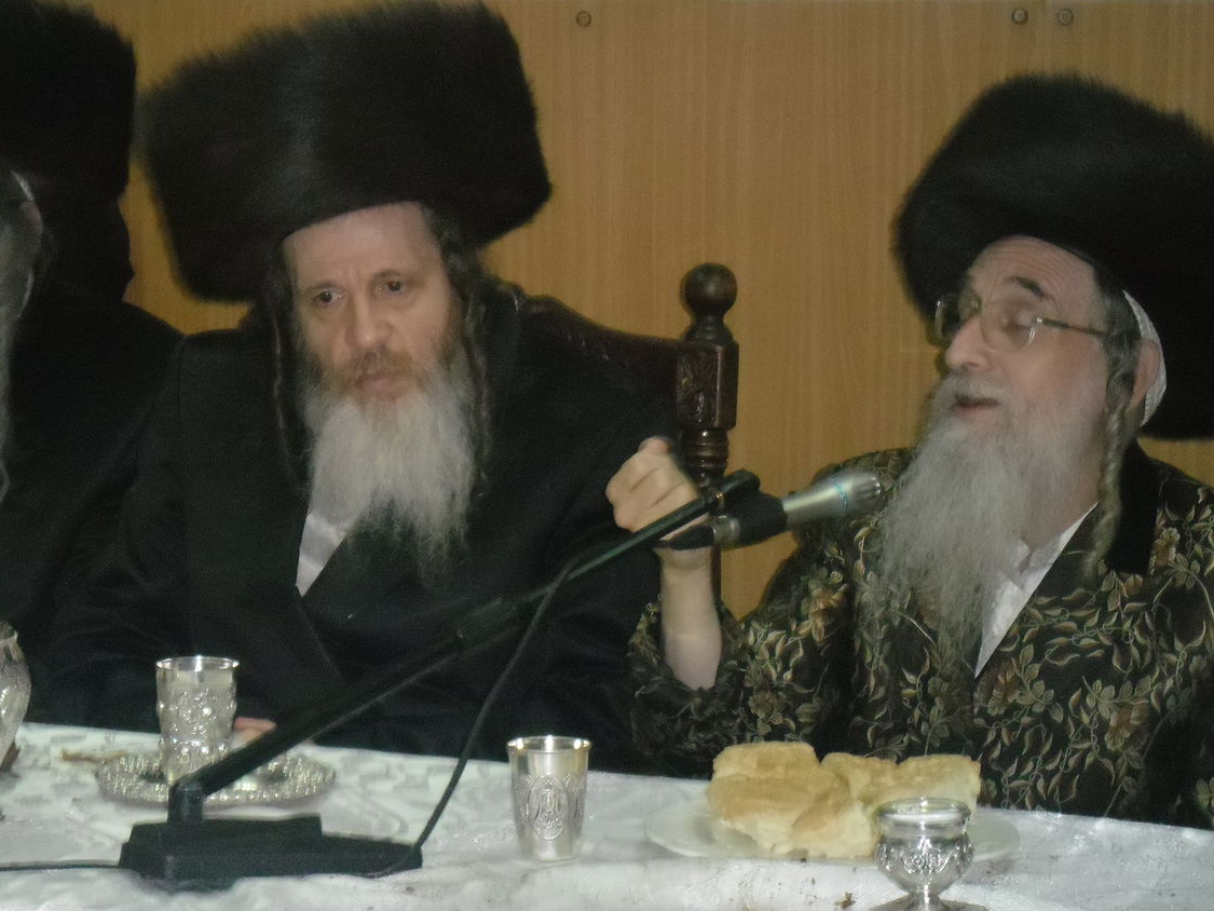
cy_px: 358
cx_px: 472
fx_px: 3753
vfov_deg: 13.8
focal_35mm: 107
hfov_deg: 18.4
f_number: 4.3
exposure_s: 1/60
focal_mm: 15.4
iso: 400
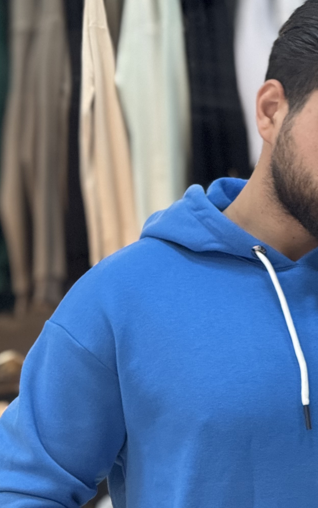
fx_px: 3550
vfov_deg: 8.2
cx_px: 295
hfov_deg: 5.1
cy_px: 441
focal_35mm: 256
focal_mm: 15.66
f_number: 2.8
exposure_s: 1/100
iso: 400
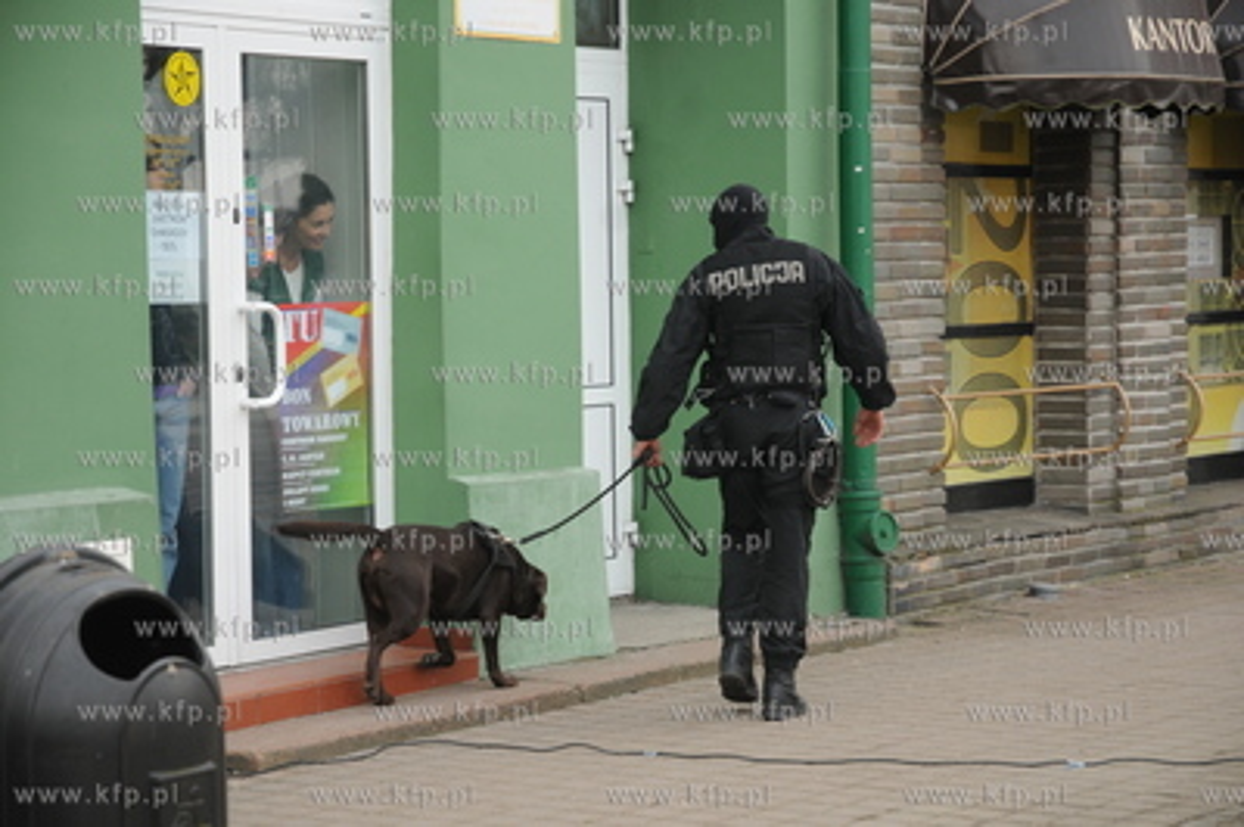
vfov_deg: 13.0
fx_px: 3625
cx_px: 622
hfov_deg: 19.5
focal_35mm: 105
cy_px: 414
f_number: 4.5
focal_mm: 70
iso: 400
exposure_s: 1/250
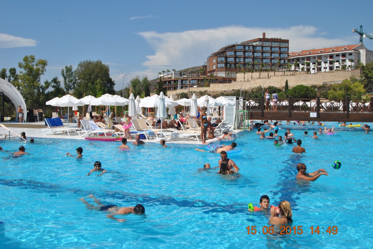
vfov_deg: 37.0
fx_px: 373
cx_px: 186
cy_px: 124
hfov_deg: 53.1
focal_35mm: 36
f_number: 9
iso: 100
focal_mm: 24
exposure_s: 1/320
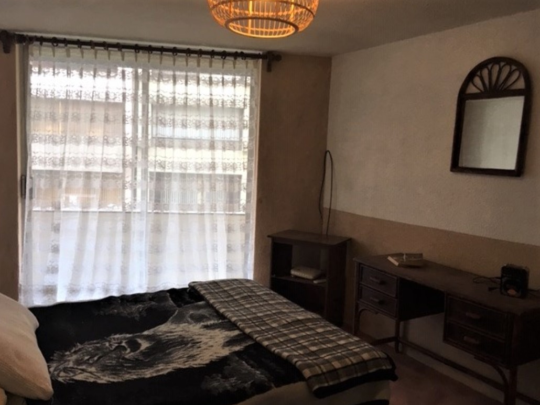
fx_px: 468
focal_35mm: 30
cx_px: 263
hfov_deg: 59.9
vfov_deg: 46.8
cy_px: 206
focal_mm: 4.15
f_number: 2.2
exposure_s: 1/30
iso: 32
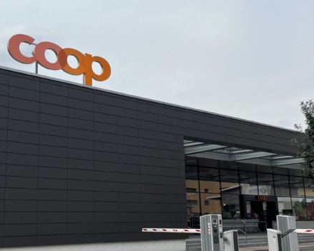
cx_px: 104
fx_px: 409
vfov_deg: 34.1
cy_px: 136
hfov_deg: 41.5
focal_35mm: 44
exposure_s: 1/4854
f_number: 1.6
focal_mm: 5.1
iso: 50
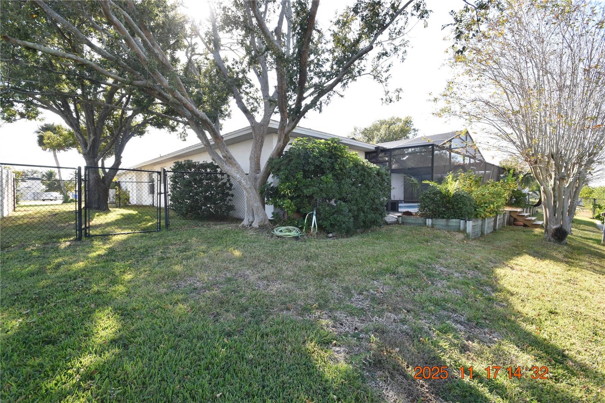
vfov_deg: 77.3
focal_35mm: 15
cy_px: 202
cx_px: 302
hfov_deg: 100.4
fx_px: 252
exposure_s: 1/250
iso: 360
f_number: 8
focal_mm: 10
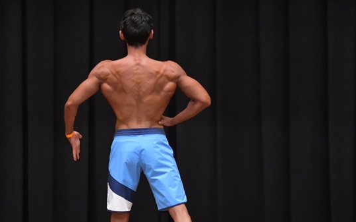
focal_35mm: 329
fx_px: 3191
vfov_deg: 4.0
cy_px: 154
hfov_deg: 6.4
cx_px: 120
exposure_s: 1/400
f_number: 5.6
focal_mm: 150
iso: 6400
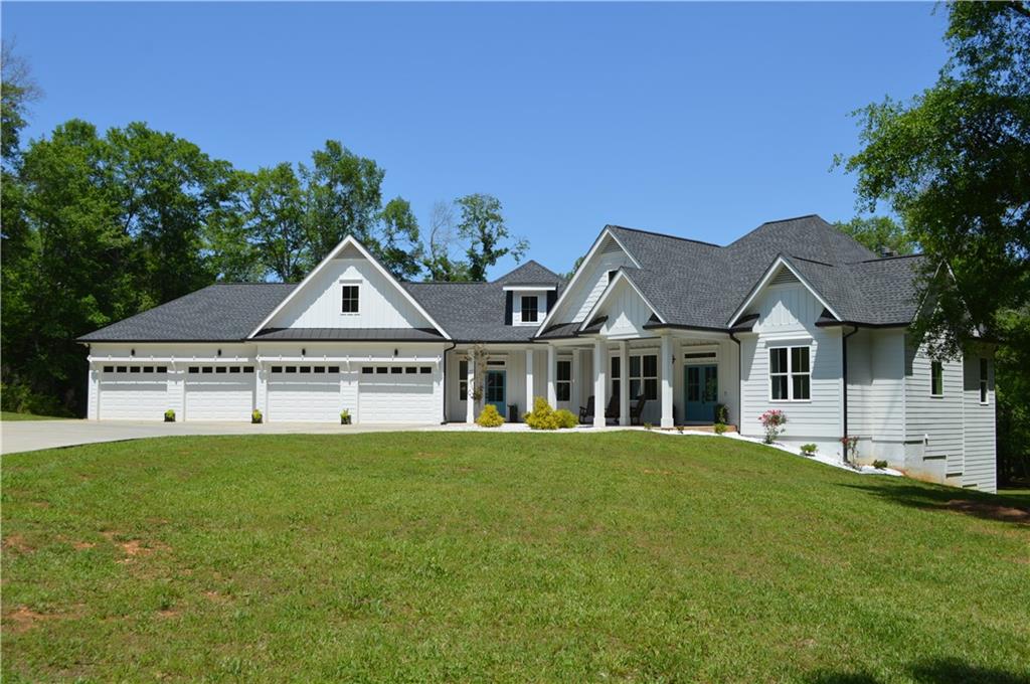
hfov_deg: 57.3
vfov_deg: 39.9
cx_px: 515
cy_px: 342
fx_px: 943
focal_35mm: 33
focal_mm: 22
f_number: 9
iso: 100
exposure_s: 1/320
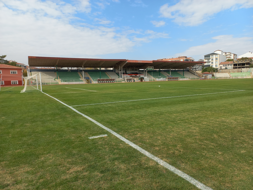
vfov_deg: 54.9
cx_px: 126
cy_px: 95
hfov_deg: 69.4
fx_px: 183
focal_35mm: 25
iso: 25
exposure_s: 1/585
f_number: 1.8
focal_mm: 4.6
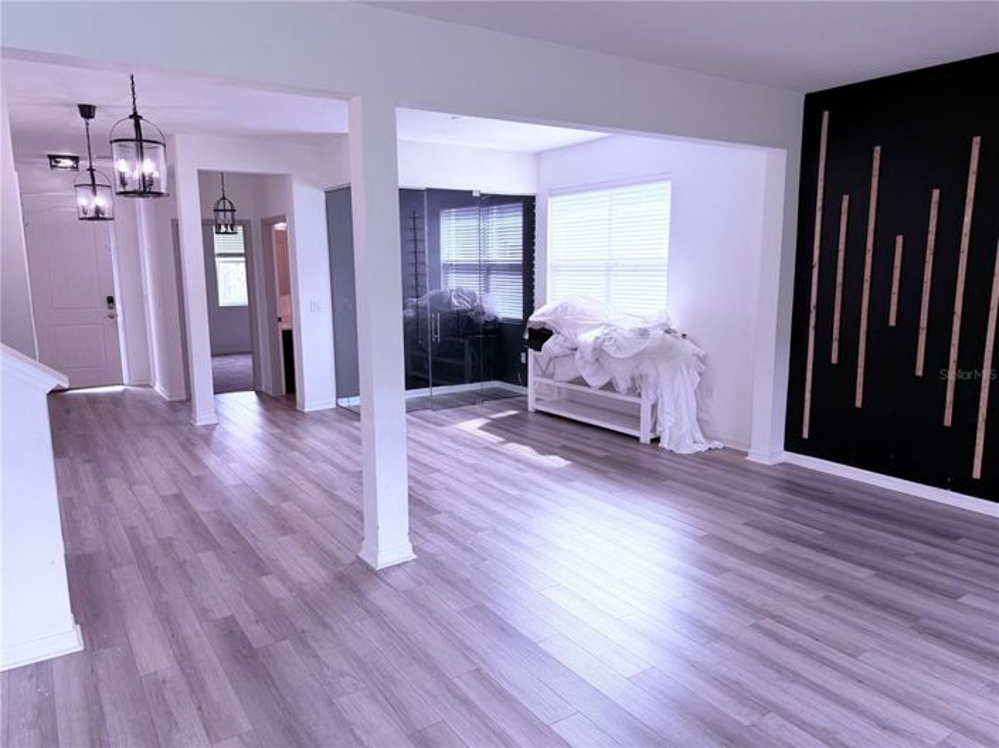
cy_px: 374
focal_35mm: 24
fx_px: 692
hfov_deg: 71.6
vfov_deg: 56.8
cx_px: 500
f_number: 1.78
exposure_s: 1/153
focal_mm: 6.76
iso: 64
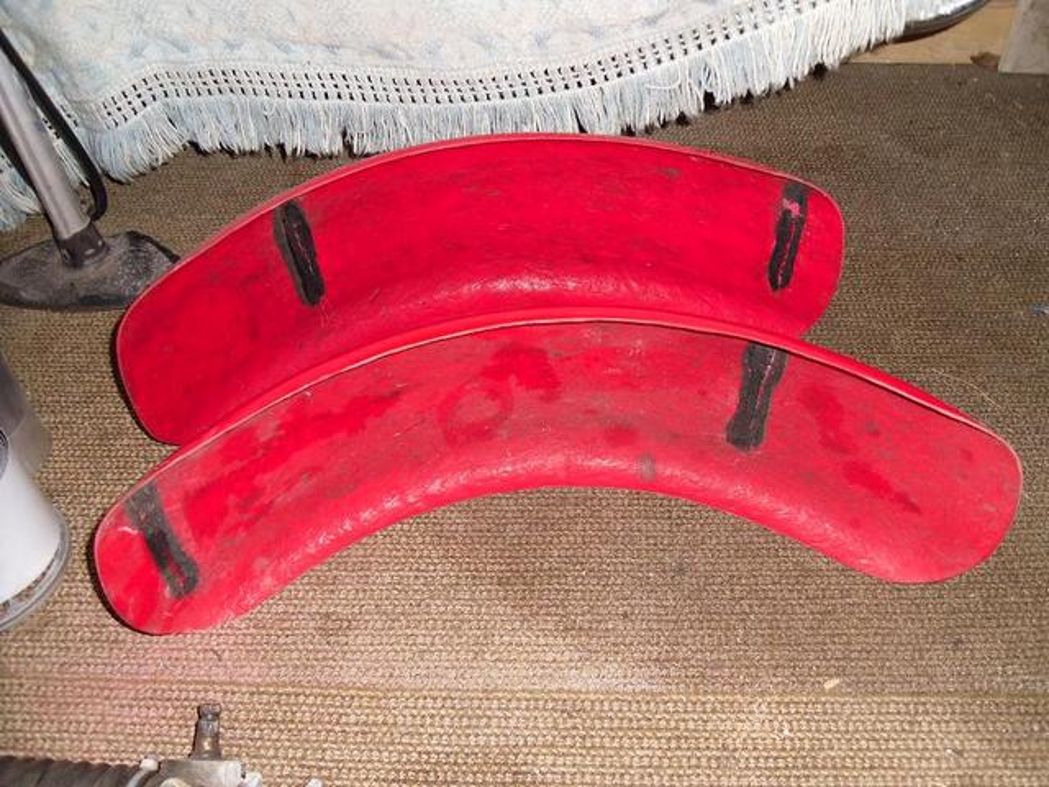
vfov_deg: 45.4
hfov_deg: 58.4
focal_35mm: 31
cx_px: 524
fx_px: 939
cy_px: 394
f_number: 3.3
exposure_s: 1/45
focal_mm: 5.6
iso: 100
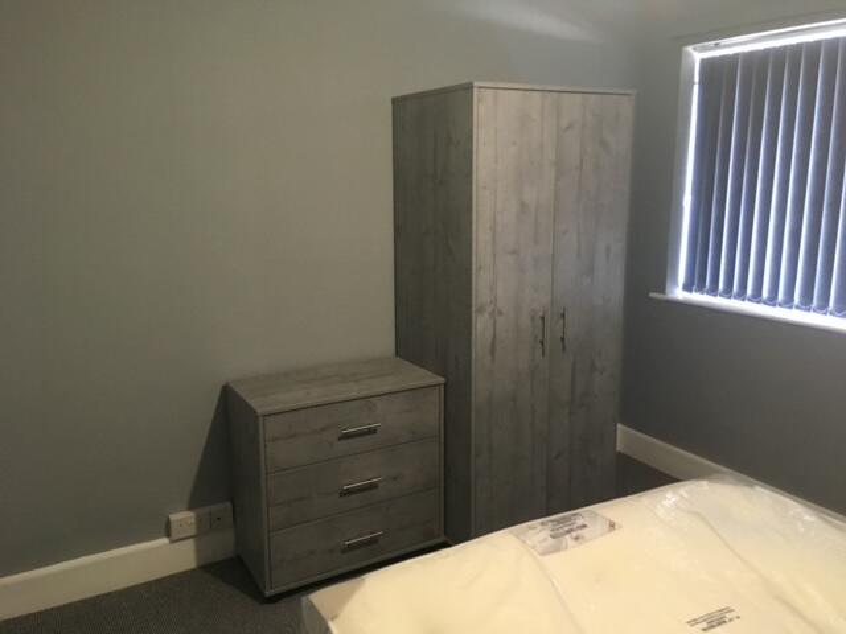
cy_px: 317
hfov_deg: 61.7
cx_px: 423
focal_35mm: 29
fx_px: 709
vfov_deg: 48.2
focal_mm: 4.15
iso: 200
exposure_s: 1/25
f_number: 2.2
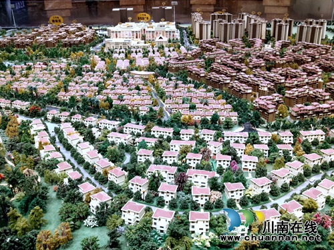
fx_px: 405
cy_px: 125
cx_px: 167
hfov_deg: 44.8
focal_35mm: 42
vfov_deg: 34.3
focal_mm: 3.95
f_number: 1.8
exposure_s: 1/50
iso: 310
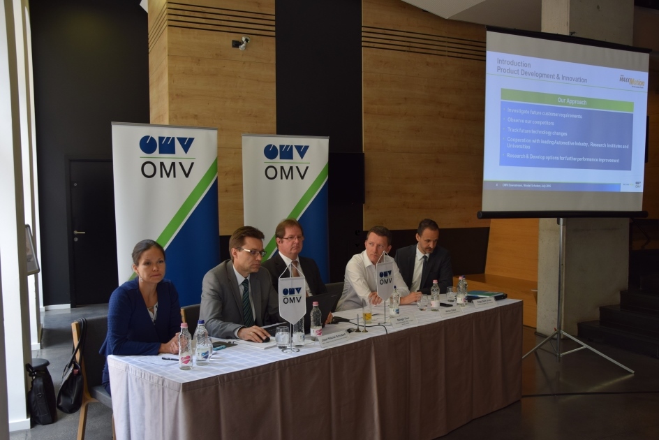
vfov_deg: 41.7
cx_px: 330
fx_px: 577
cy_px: 220
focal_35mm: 32
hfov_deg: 59.5
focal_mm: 21
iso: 400
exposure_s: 1/60
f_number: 4
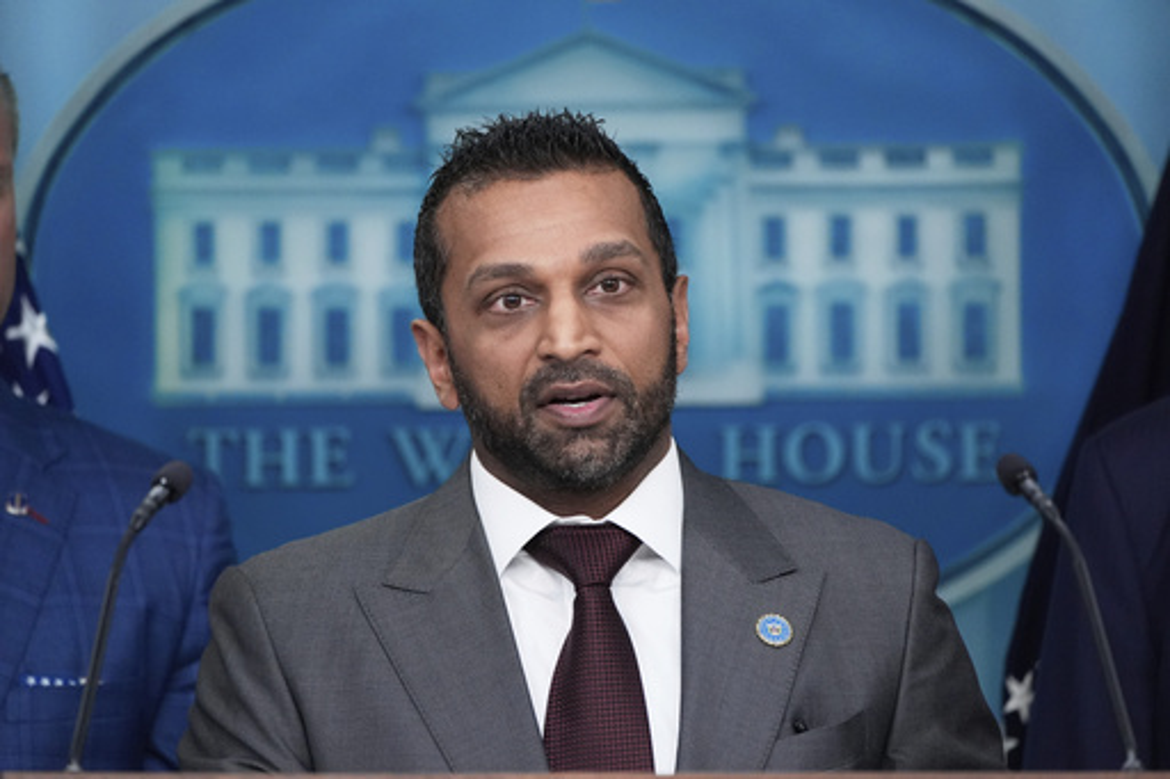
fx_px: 12995
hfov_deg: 5.2
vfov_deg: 3.4
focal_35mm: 400
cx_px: 585
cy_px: 390
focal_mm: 400
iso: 4000
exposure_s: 1/400
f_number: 5.6
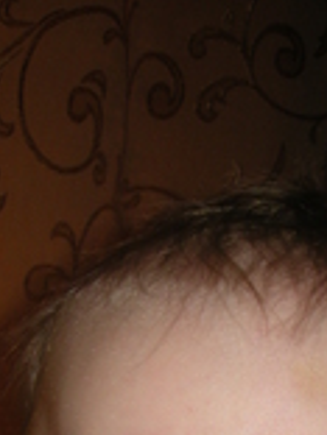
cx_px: 263
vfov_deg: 18.1
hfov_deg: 14.6
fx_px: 1272
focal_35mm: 101
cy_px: 574
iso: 64
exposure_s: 1/102
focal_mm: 5.7
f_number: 2.8
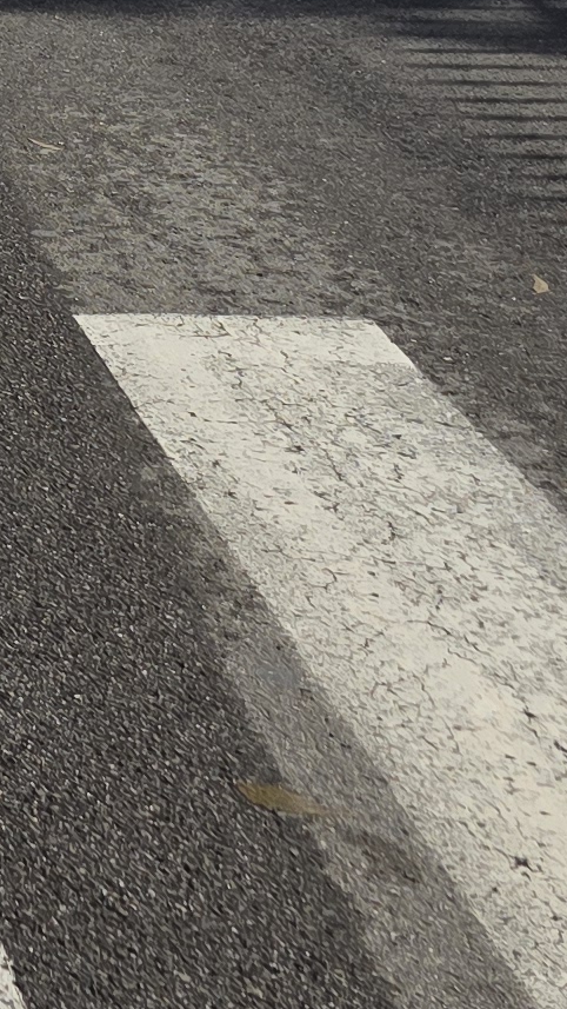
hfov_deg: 9.5
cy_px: -743
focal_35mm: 117
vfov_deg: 15.9
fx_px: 3127
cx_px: -649
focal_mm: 6.3
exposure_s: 1/7626
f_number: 1.7
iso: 80
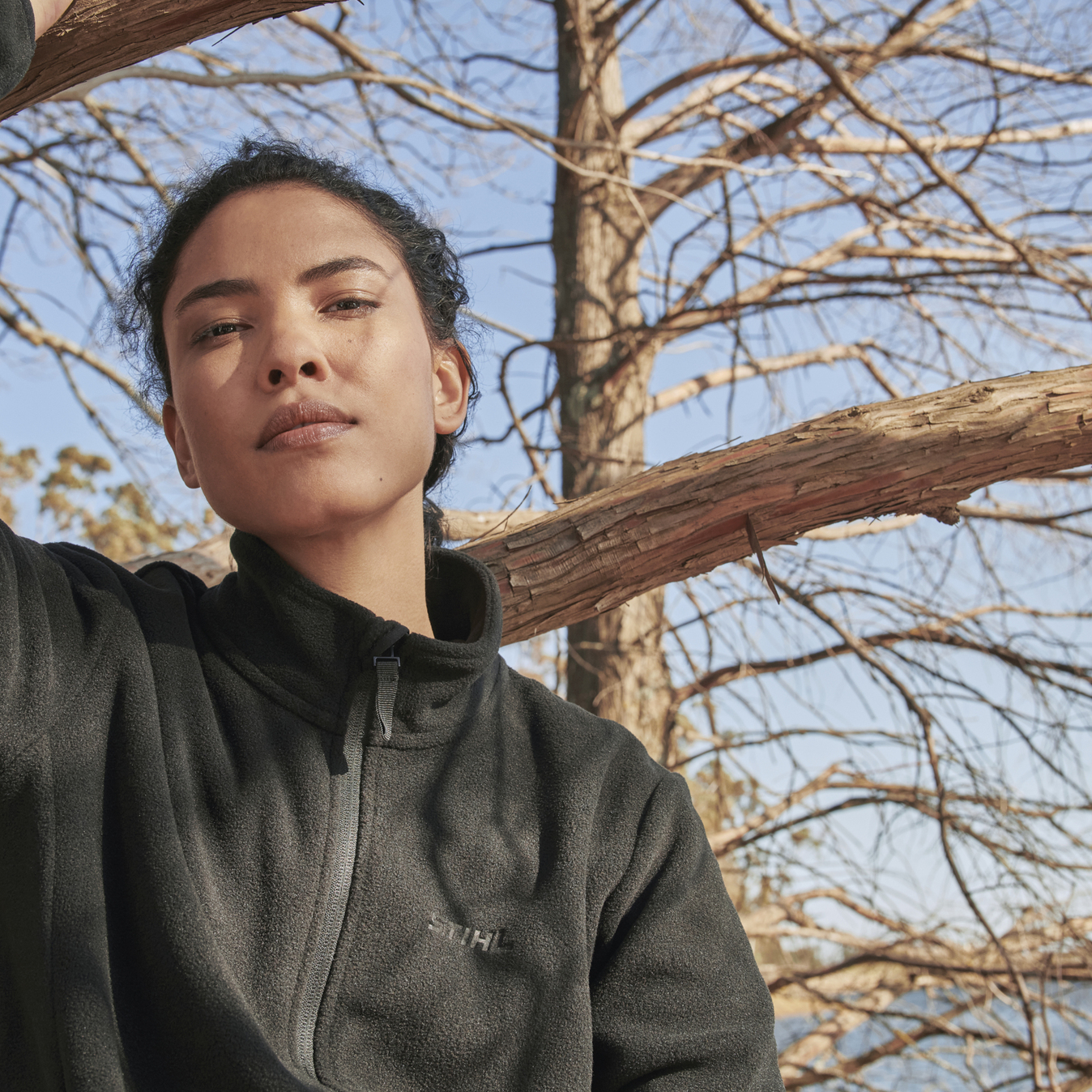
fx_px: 1606
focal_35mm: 45
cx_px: 499
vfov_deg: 37.6
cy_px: 545
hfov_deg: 37.5
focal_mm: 35
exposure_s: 1/500
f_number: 8
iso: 500
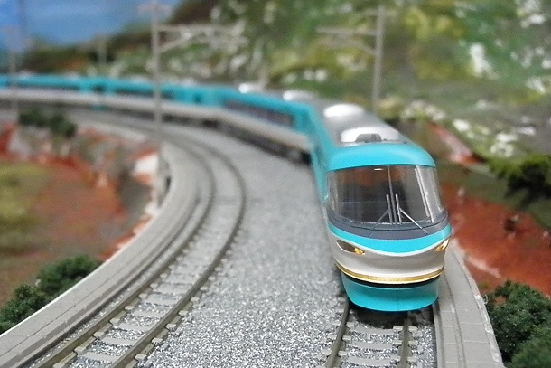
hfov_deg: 45.4
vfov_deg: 31.2
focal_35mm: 43
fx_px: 658
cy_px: 166
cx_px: 277
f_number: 3.9
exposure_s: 1/80
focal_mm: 7.3
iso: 3200
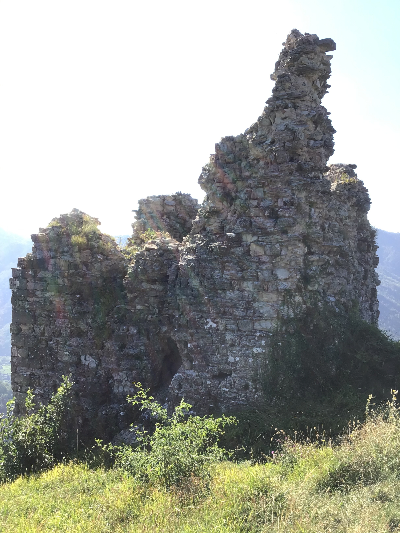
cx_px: 200
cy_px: 266
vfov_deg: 58.4
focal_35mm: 31
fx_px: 478
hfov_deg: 45.4
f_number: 2.4
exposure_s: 1/532
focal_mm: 3.3
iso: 25
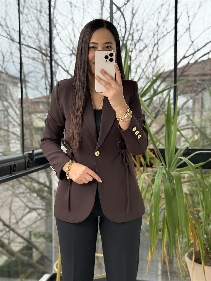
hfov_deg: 30.3
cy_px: 140
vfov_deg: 39.7
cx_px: 106
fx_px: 390
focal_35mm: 48
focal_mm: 6.76
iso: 100
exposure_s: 1/326
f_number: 1.78
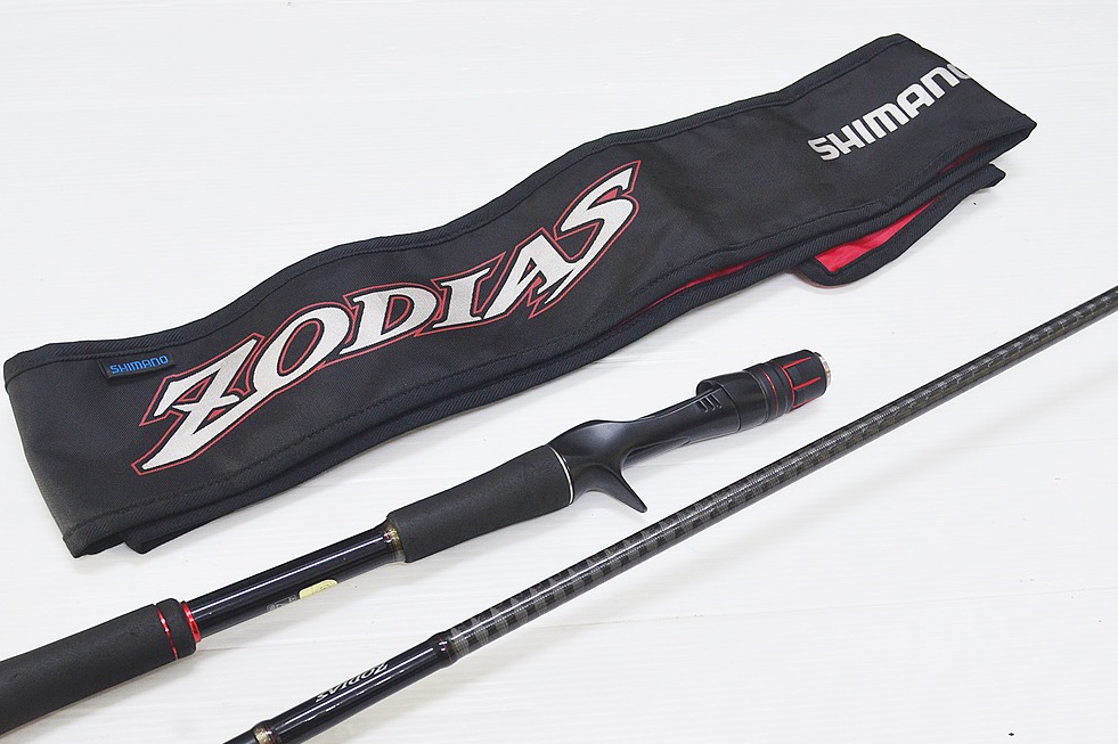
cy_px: 451
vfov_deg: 30.4
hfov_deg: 44.5
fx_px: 1366
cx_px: 561
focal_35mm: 44
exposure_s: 1/4
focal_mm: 24
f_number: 6.3
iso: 400
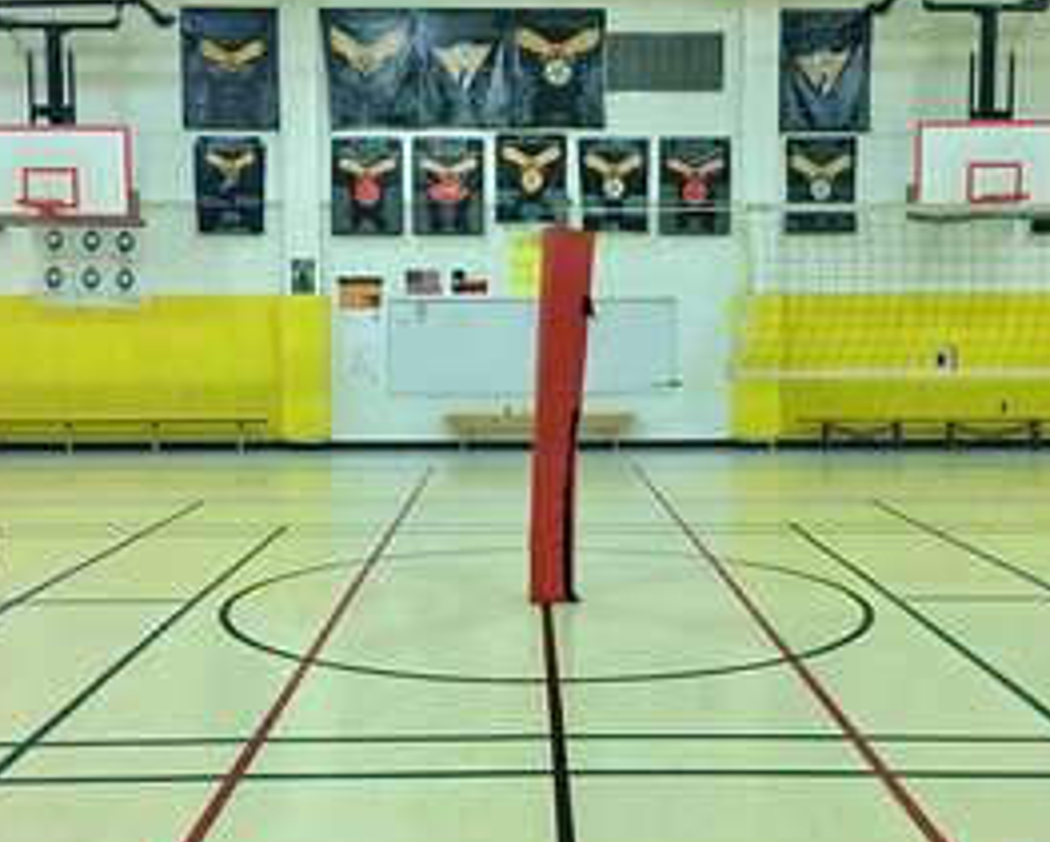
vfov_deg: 35.0
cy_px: 415
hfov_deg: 42.8
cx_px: 555
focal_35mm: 43
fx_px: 1338
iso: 100
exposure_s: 1/15
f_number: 2.2
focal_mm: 4.15
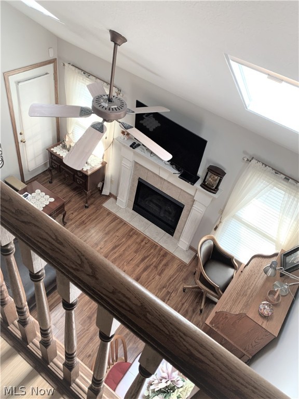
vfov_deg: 67.3
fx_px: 299
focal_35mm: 26
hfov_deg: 53.1
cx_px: 150
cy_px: 200
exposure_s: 1/60
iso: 80
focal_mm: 4.25
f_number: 1.8
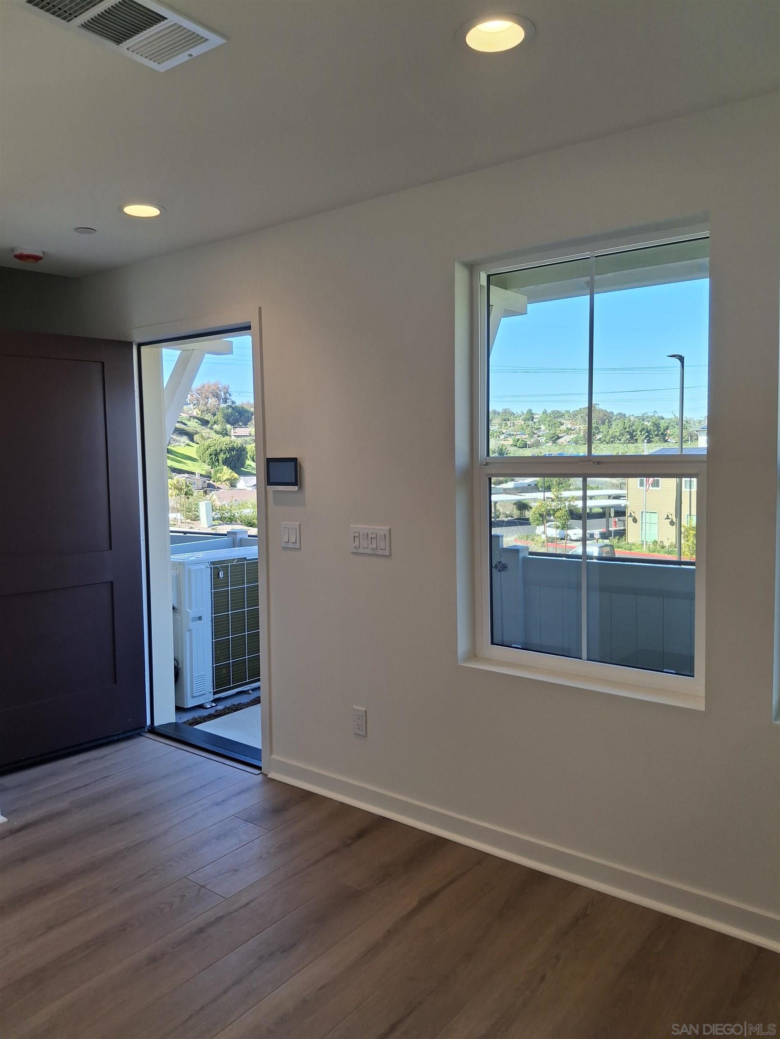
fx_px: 751
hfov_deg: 54.9
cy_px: 520
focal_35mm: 25
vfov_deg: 69.4
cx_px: 390
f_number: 1.8
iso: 32
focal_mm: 4.69
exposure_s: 1/302
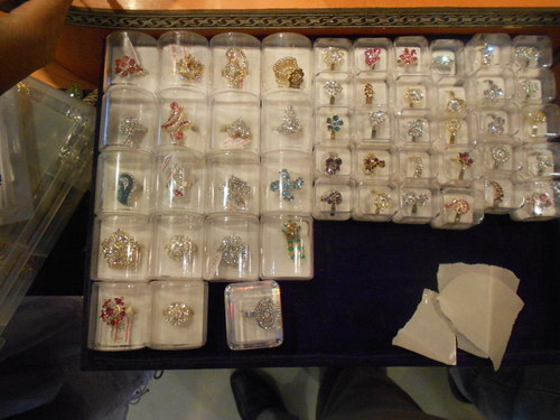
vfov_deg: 53.1
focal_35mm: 26
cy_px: 210
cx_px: 280
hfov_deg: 67.3
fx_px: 421
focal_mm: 4.6
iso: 400
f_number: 3.2
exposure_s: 1/30
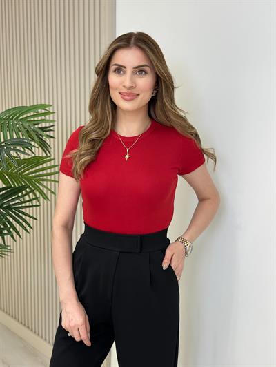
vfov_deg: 39.6
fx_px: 510
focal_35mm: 48
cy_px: 184
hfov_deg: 30.3
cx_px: 138
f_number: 1.78
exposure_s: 1/131
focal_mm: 6.86
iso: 80
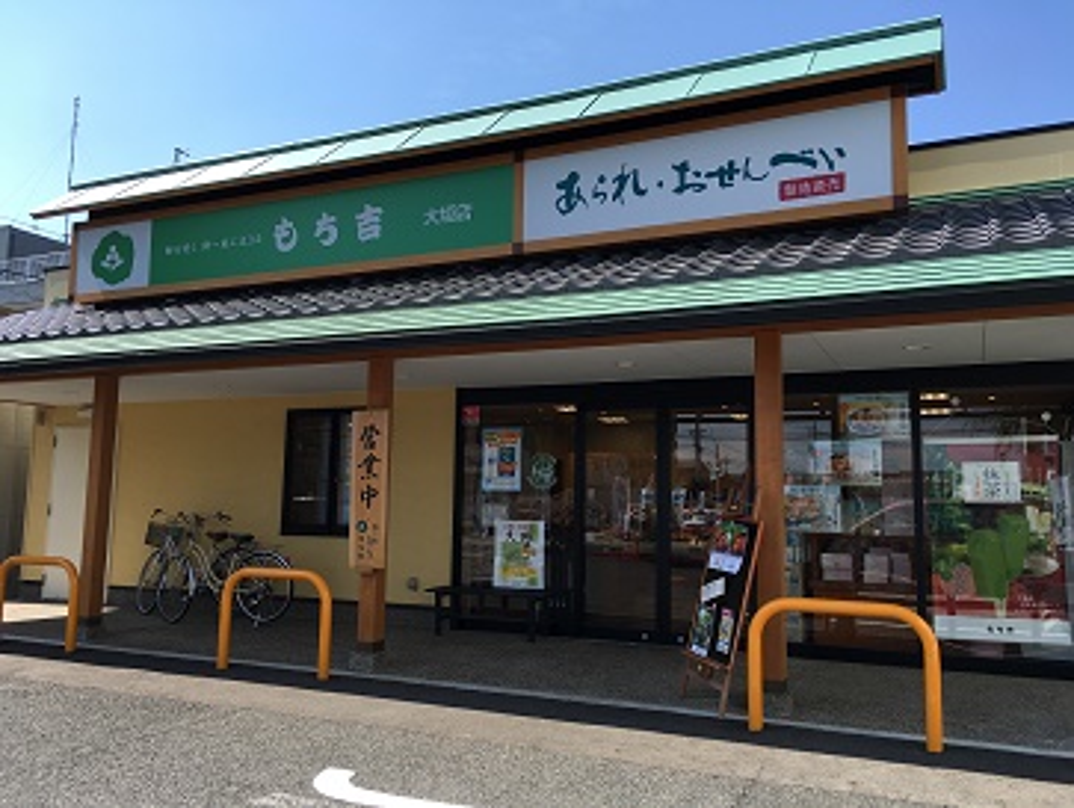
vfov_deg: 48.3
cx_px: 537
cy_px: 404
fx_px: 901
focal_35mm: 29
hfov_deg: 61.6
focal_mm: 4.15
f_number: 2.2
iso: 25
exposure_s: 1/855
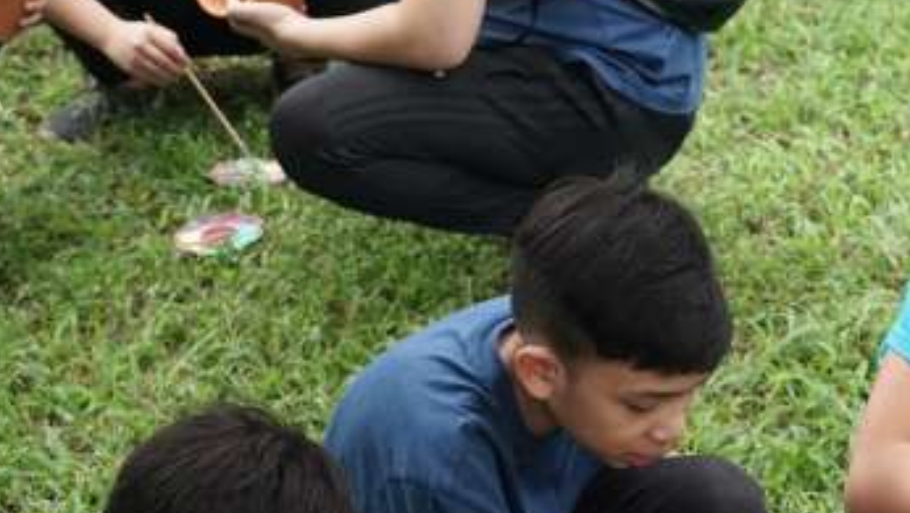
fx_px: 2221
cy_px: 580
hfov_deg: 22.9
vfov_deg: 12.9
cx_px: 702
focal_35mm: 92
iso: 2000
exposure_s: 1/200
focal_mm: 38
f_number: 4
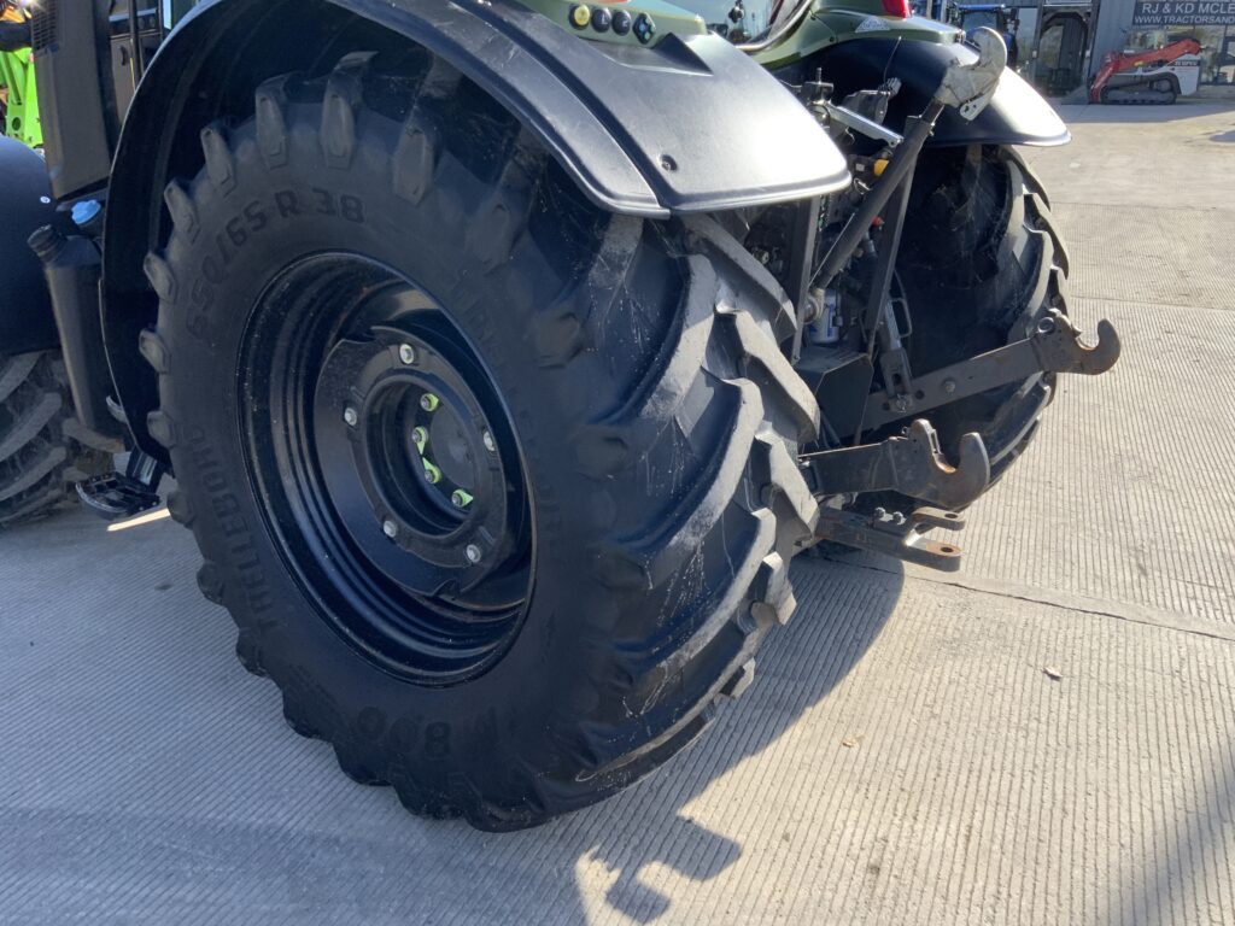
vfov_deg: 48.2
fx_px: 1035
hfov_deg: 61.7
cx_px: 618
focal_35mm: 29
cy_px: 463
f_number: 1.8
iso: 16
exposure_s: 1/613
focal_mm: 3
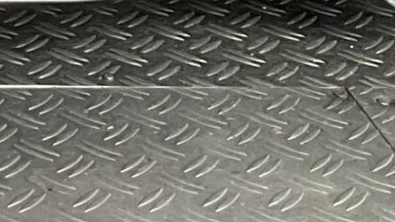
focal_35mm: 200
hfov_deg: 9.9
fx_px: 2094
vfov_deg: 5.6
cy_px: -464
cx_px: -412
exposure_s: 1/60
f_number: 1.8
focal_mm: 3
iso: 50
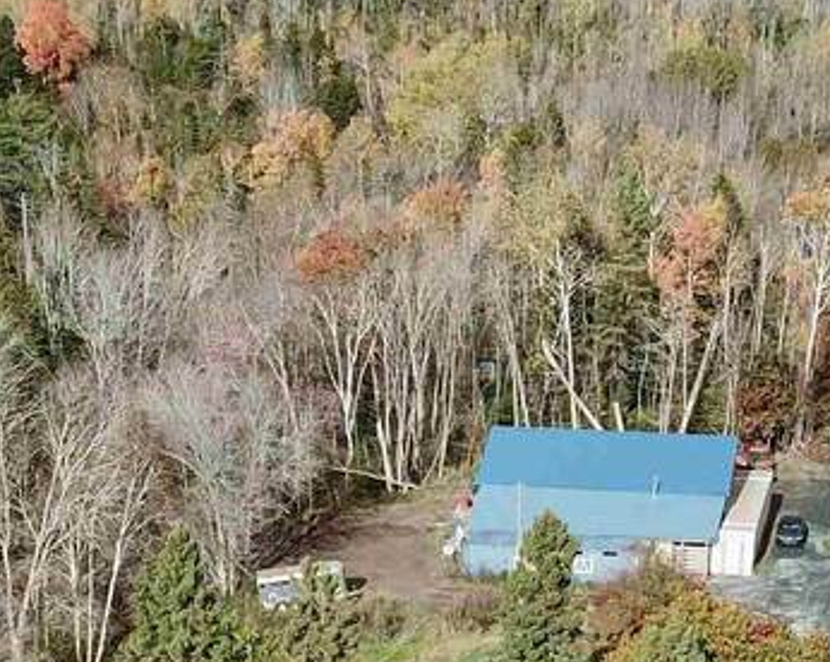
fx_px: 2306
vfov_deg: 15.2
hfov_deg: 20.4
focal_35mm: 94
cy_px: 959
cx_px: 415
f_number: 2.2
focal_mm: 4.7
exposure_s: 1/1590
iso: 100
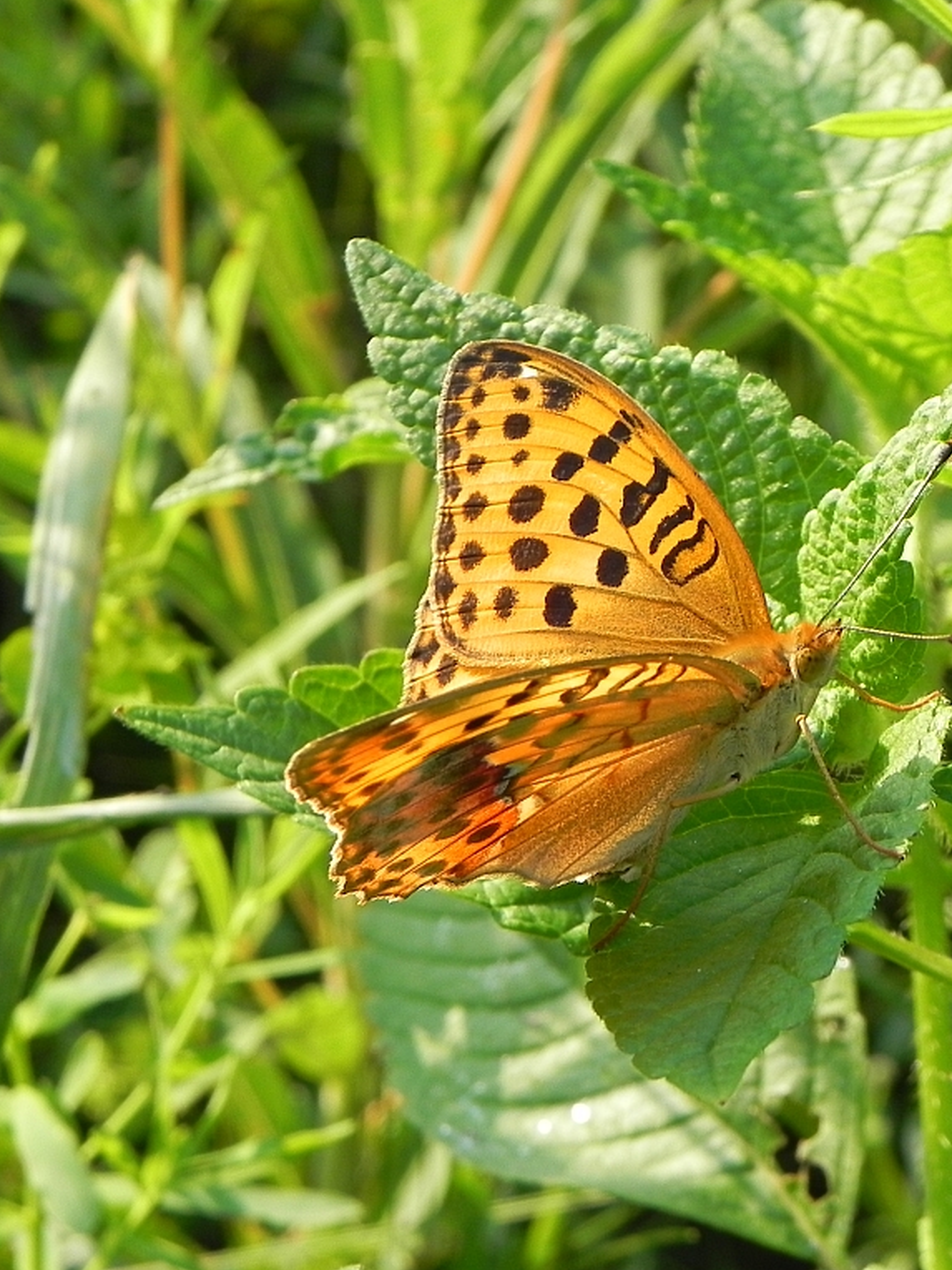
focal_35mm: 114
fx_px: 4180
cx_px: 641
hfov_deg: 13.0
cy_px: 633
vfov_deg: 17.3
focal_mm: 15.1
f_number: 5
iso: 160
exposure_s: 1/210
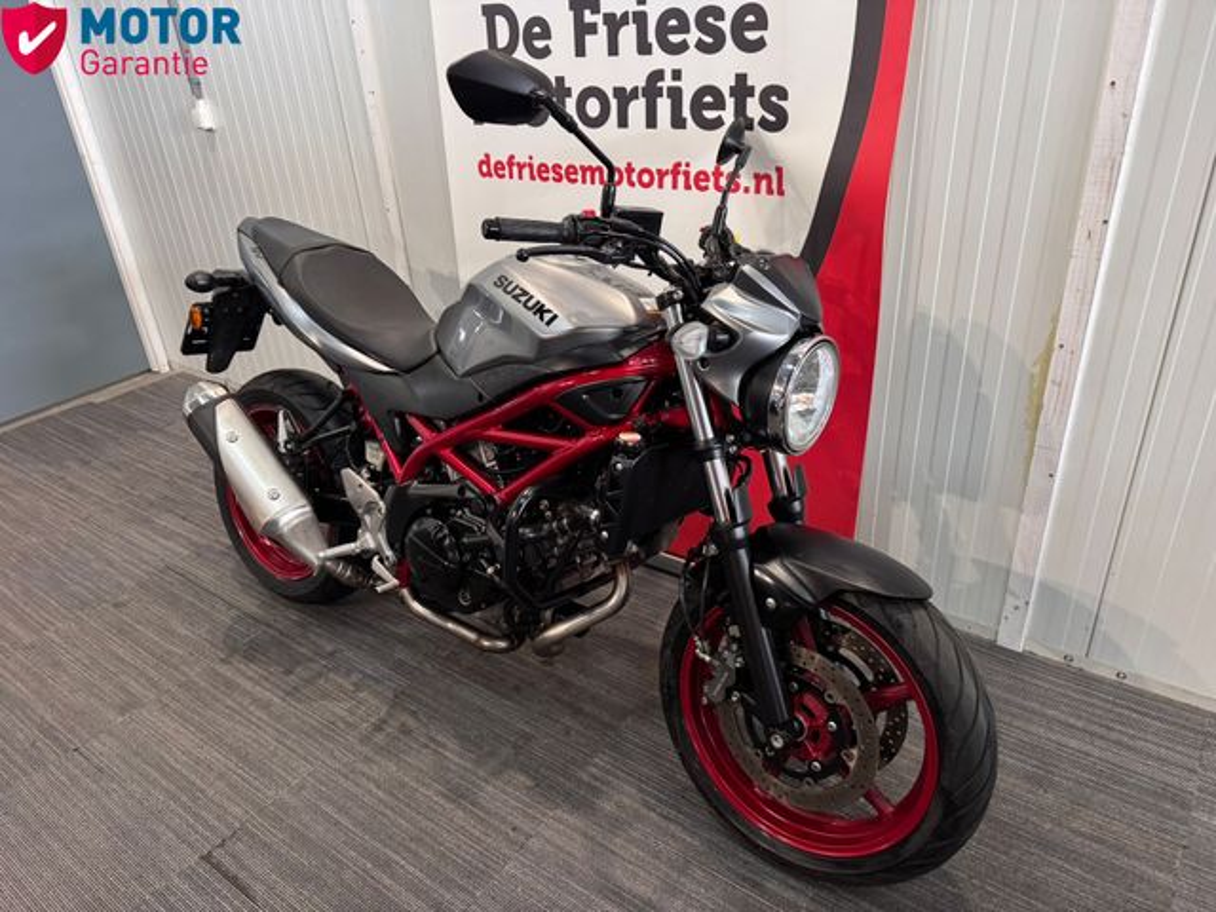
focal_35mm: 24
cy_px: 456
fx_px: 843
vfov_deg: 56.8
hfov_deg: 71.6
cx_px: 608
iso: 250
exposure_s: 1/50
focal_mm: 6.76
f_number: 1.78
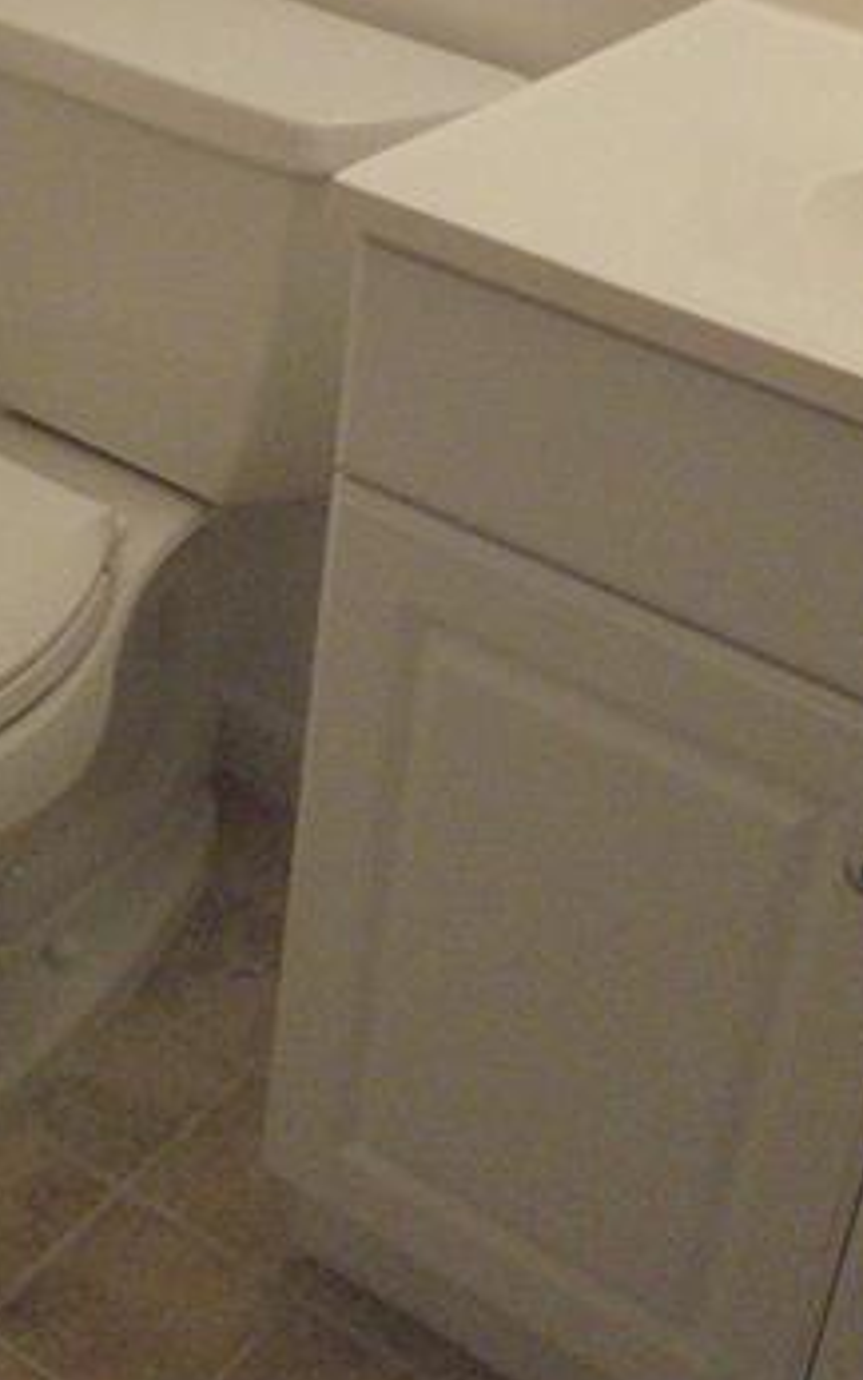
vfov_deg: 32.4
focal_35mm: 61
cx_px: 414
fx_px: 2295
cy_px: 251
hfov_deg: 21.3
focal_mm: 4.6
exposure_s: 1/250
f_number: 3.5
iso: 640
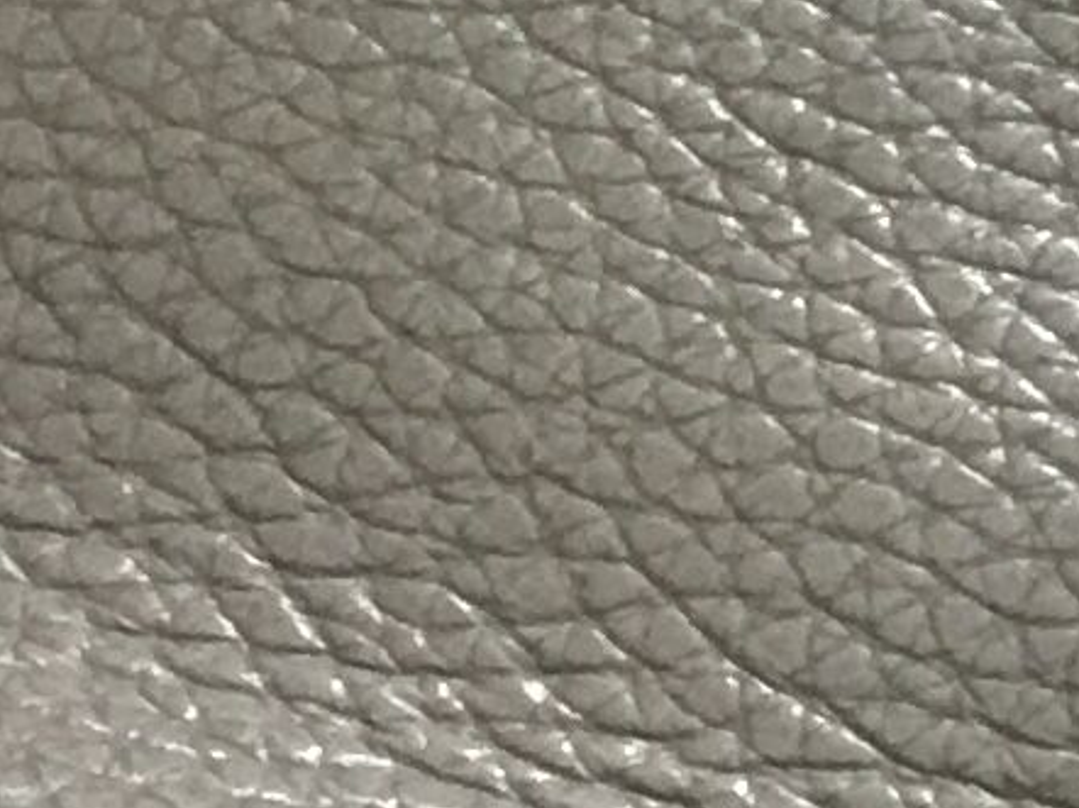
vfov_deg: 6.5
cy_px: 710
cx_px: 1755
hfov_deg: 8.4
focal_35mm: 229
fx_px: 7134
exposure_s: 1/33
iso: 160
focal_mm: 3.3
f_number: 2.4
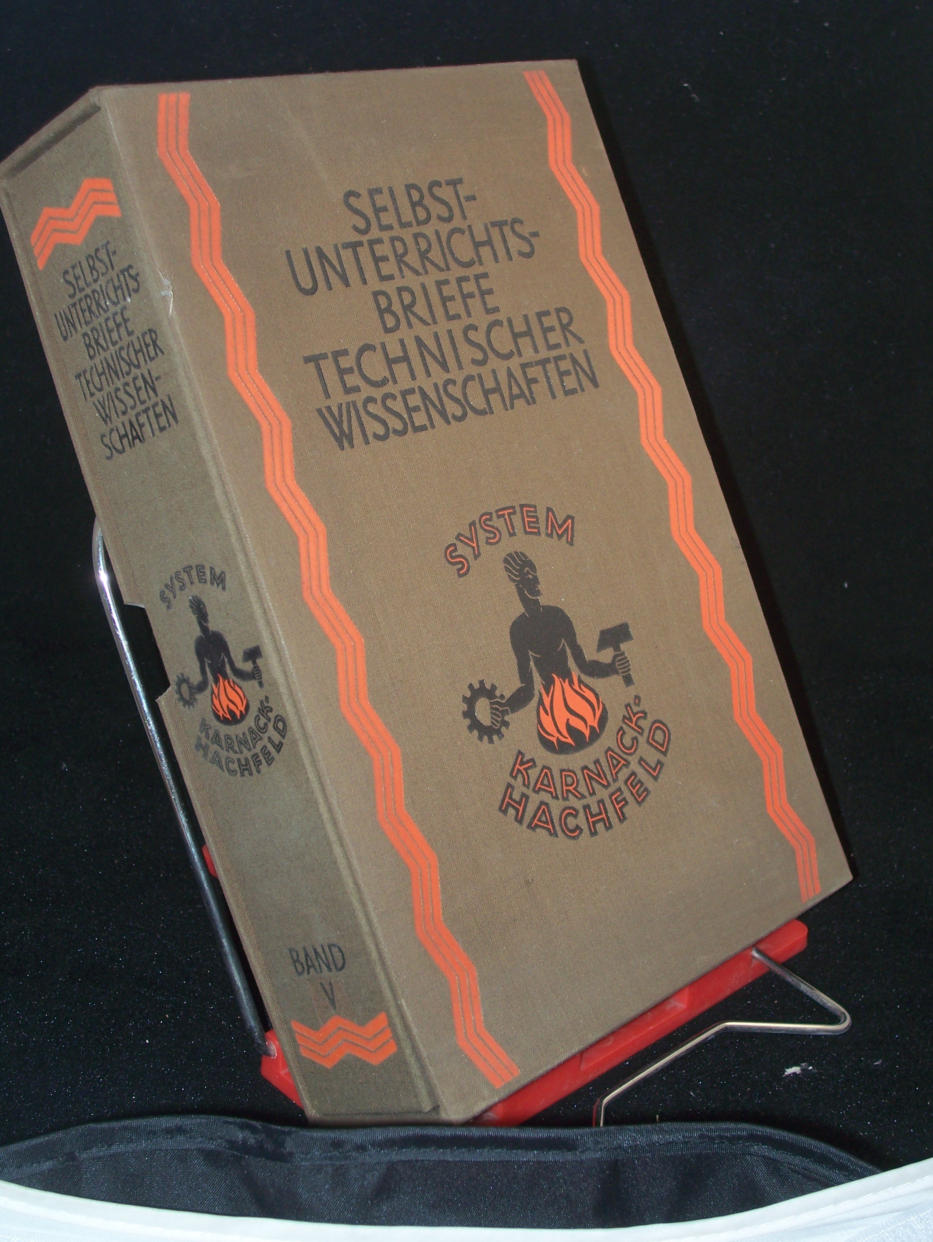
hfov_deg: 27.6
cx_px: 466
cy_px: 621
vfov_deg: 36.1
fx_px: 1902
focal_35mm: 53
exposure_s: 1/80
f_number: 3.2
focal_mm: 8.7
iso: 80
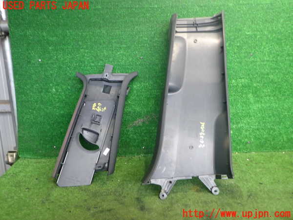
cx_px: 146
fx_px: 254
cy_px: 110
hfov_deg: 60.0
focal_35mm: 30
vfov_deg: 46.8
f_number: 2.3
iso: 320
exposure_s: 1/30
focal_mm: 5.4
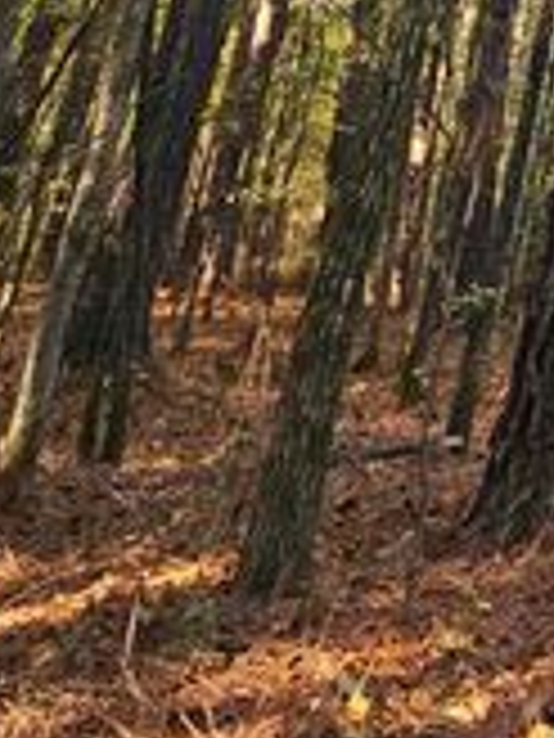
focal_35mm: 53
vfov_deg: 24.7
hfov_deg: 21.3
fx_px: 1131
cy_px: -452
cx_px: 914
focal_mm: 2.2
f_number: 2.2
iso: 125
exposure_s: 1/77.4
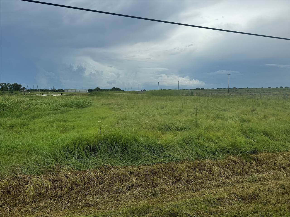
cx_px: 145
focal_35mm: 24
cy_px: 108
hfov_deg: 71.6
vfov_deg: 56.8
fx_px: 201
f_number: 1.78
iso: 80
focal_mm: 6.76
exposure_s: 1/7092
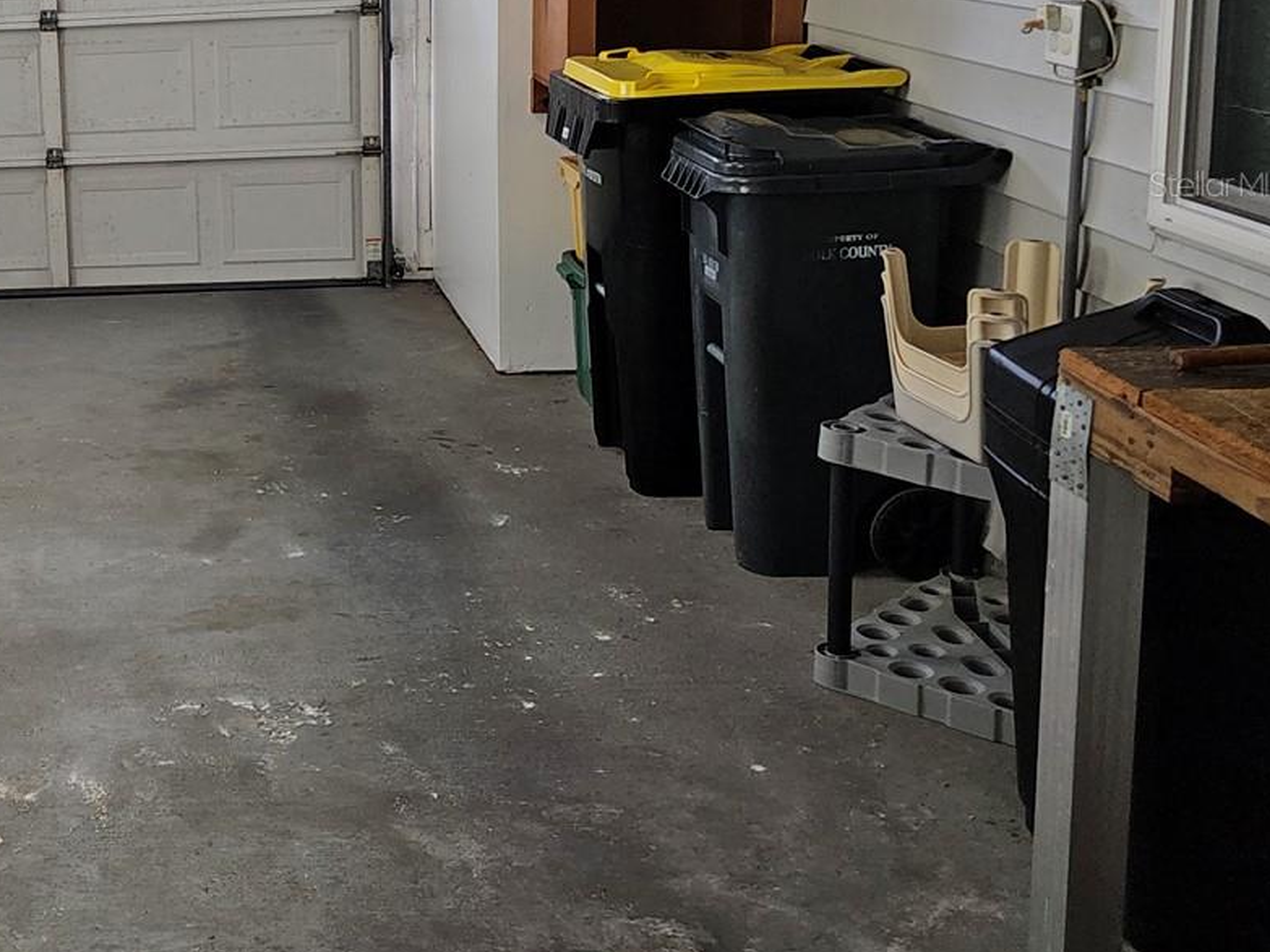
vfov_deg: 30.1
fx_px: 1724
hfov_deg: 36.4
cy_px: 183
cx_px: 5
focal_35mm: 47
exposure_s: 1/60
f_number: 1.7
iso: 64
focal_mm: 6.3
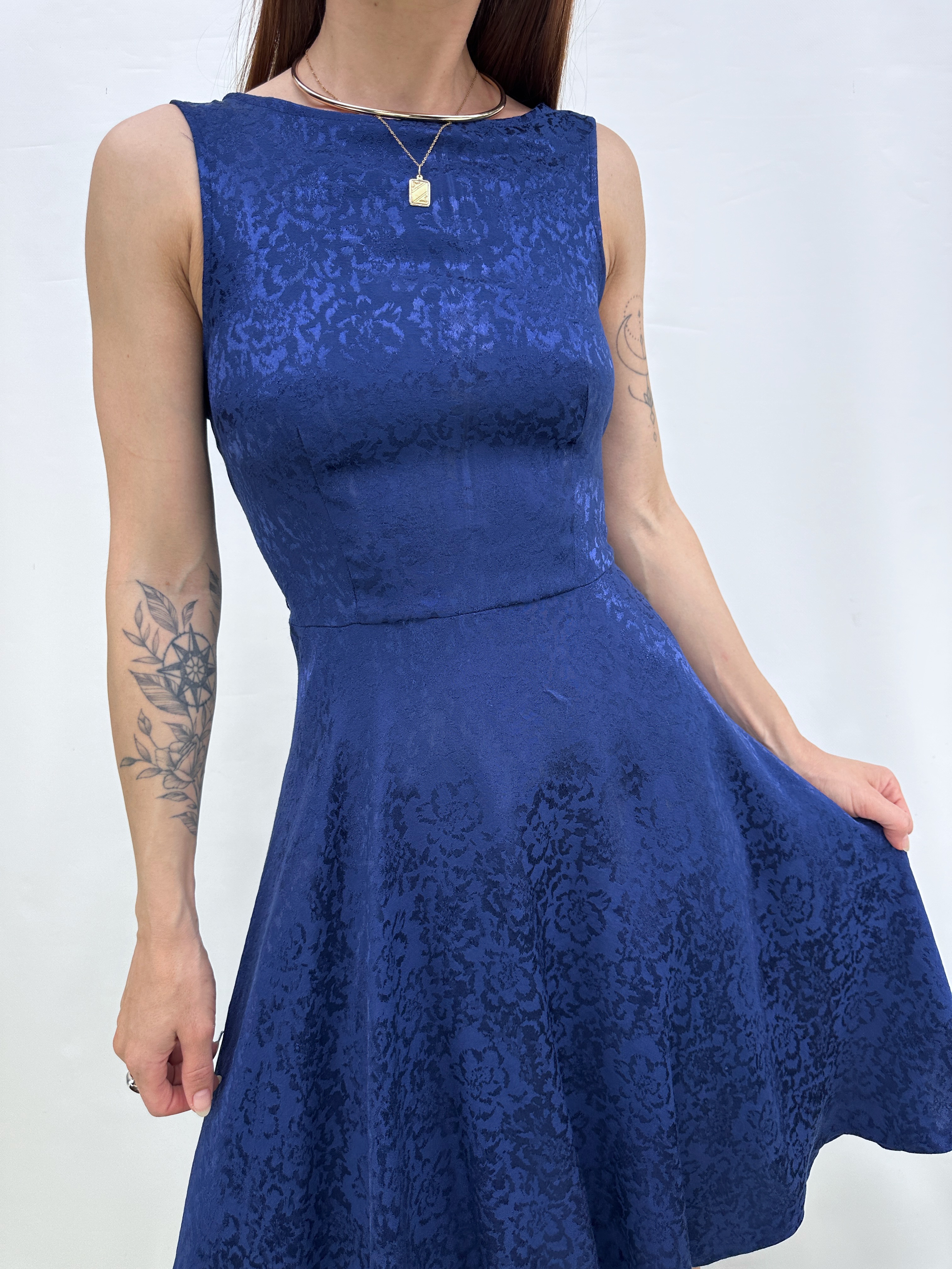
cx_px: 476
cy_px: 634
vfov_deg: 71.6
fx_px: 880
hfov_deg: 56.8
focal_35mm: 24
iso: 80
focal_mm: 6.86
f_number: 1.78
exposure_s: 1/623
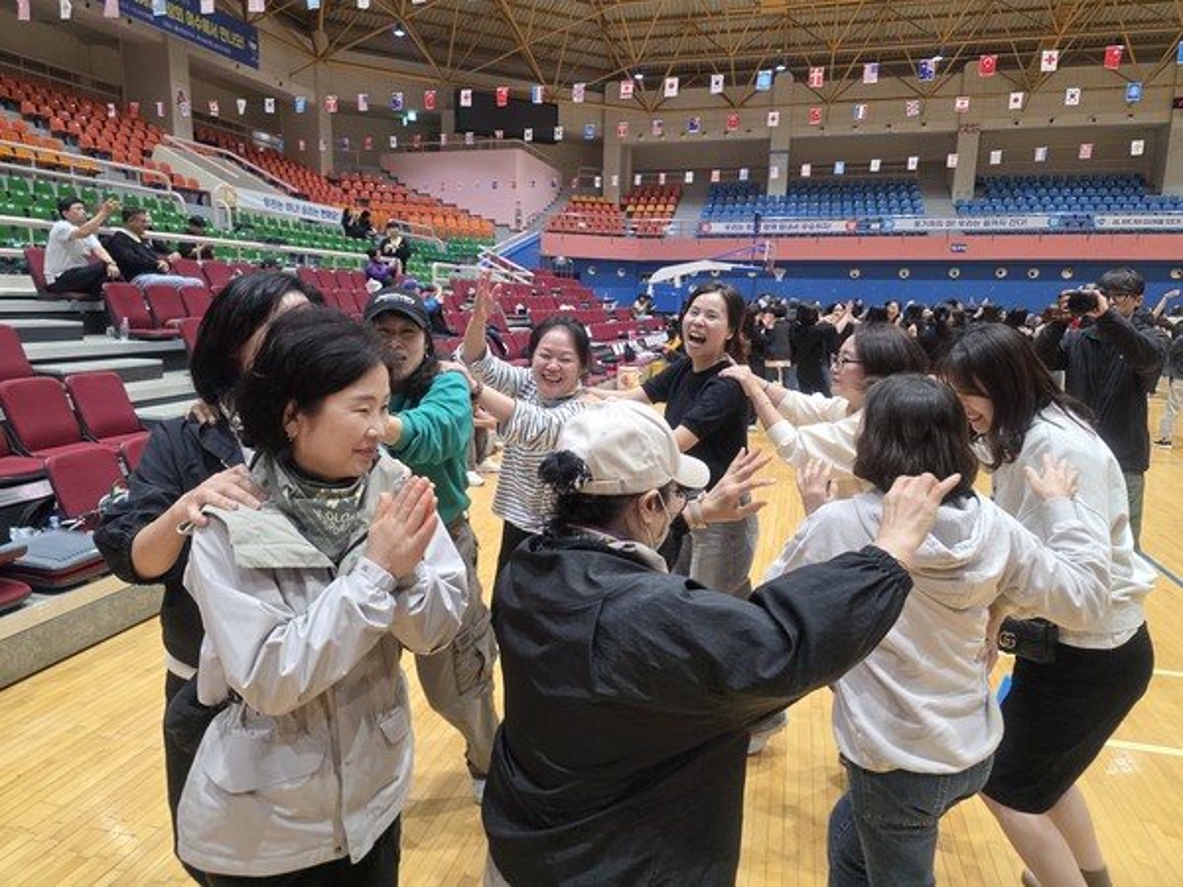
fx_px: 786
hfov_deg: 73.9
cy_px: 444
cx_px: 592
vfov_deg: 58.9
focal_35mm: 23
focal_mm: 6.3
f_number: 1.7
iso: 200
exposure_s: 1/180
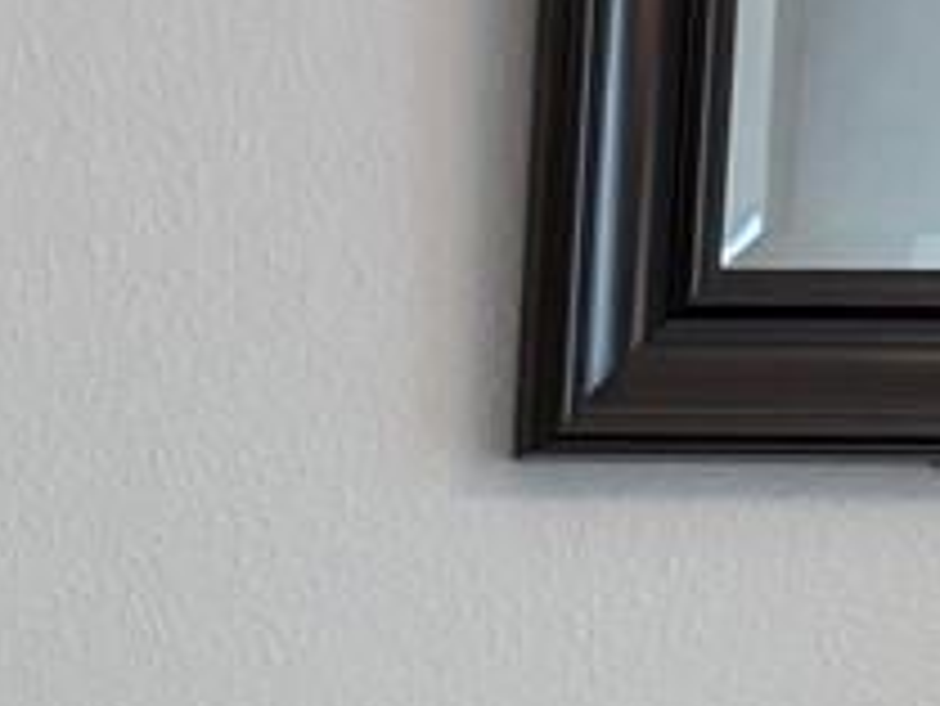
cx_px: -1637
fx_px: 4999
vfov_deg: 7.4
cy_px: 1817
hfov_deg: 9.1
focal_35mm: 184
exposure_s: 1/60
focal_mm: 6.76
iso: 125
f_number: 1.78
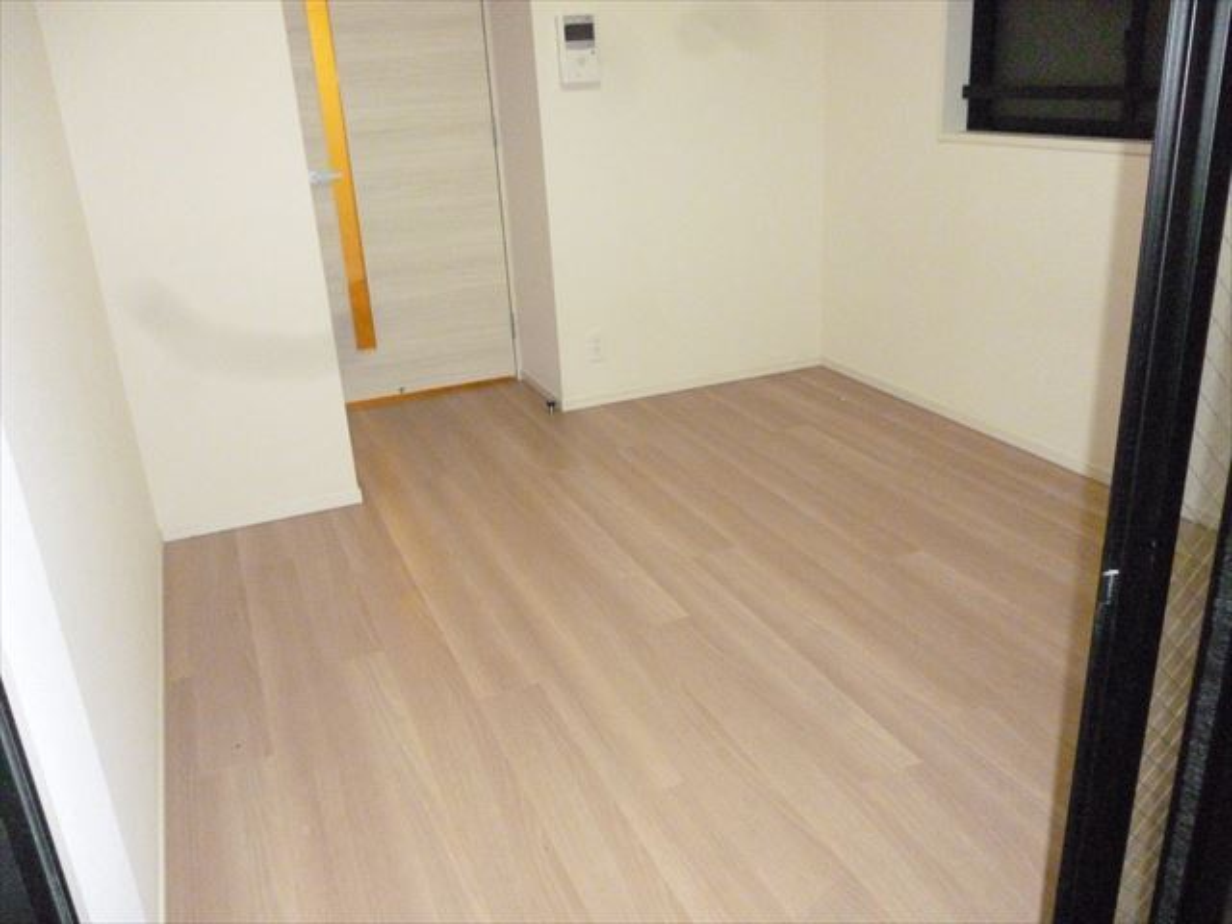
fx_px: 997
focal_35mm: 28
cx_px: 616
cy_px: 462
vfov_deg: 49.7
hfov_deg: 63.4
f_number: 3.1
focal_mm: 5
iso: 1000
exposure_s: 1/60
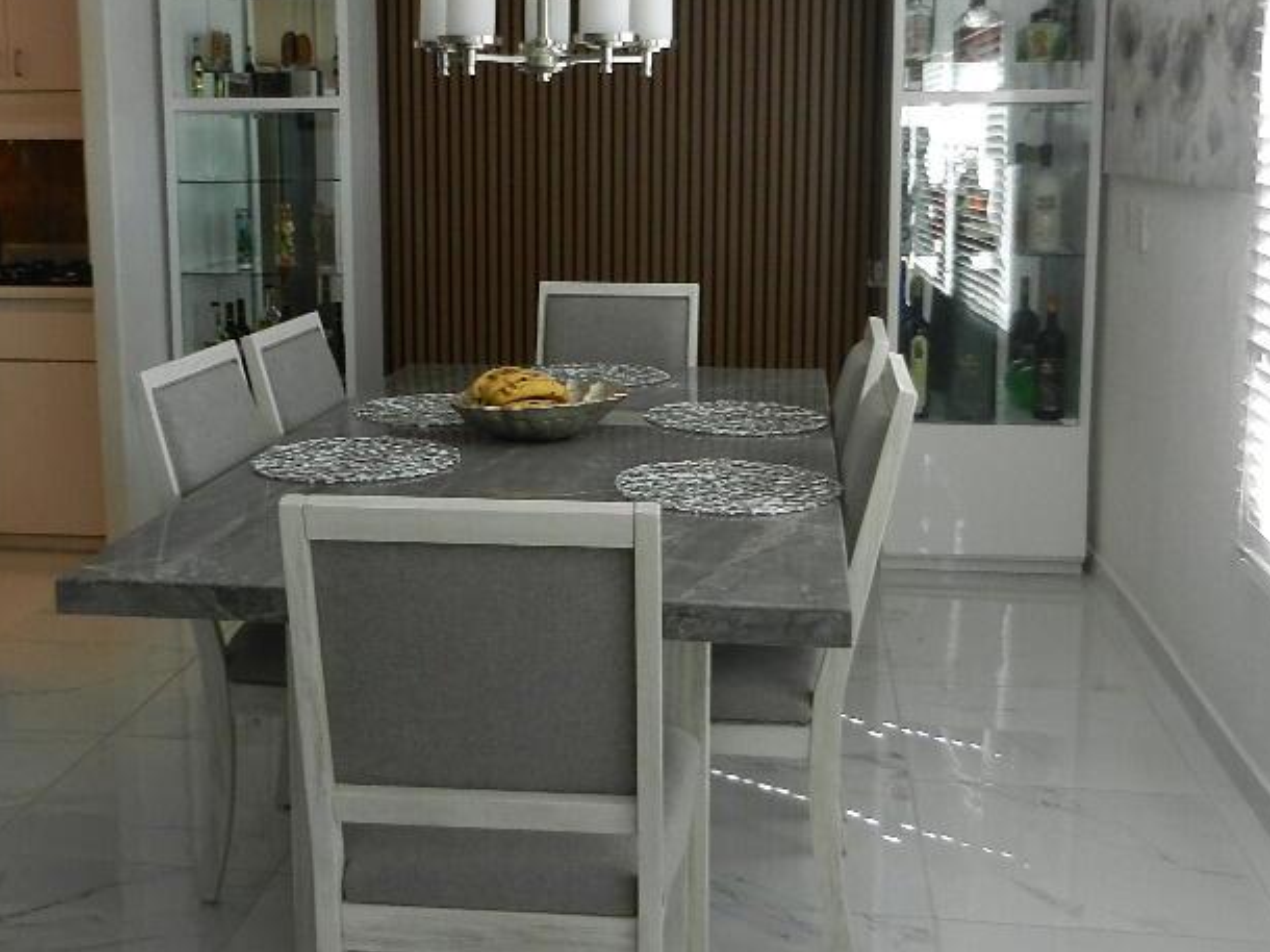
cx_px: 548
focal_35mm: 42
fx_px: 1540
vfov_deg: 34.1
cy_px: 354
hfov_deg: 44.7
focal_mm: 4.5
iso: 160
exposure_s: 1/60
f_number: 3.5
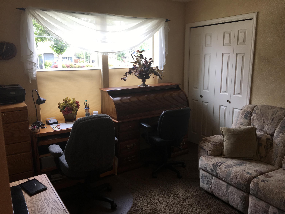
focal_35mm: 29
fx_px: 239
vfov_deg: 48.2
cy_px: 107
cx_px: 142
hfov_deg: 61.7
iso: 32
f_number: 2.2
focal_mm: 4.15
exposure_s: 1/60
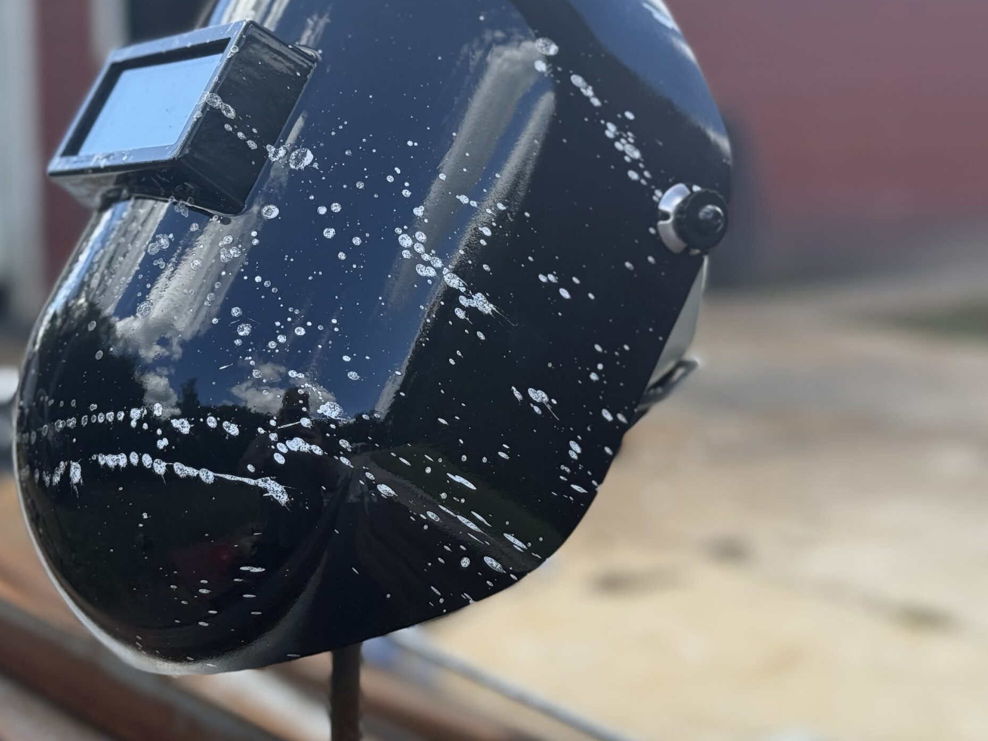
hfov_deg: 29.2
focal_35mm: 66
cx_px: 344
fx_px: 1884
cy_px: 240
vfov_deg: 22.1
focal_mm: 6.76
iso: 64
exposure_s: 1/1013
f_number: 1.78
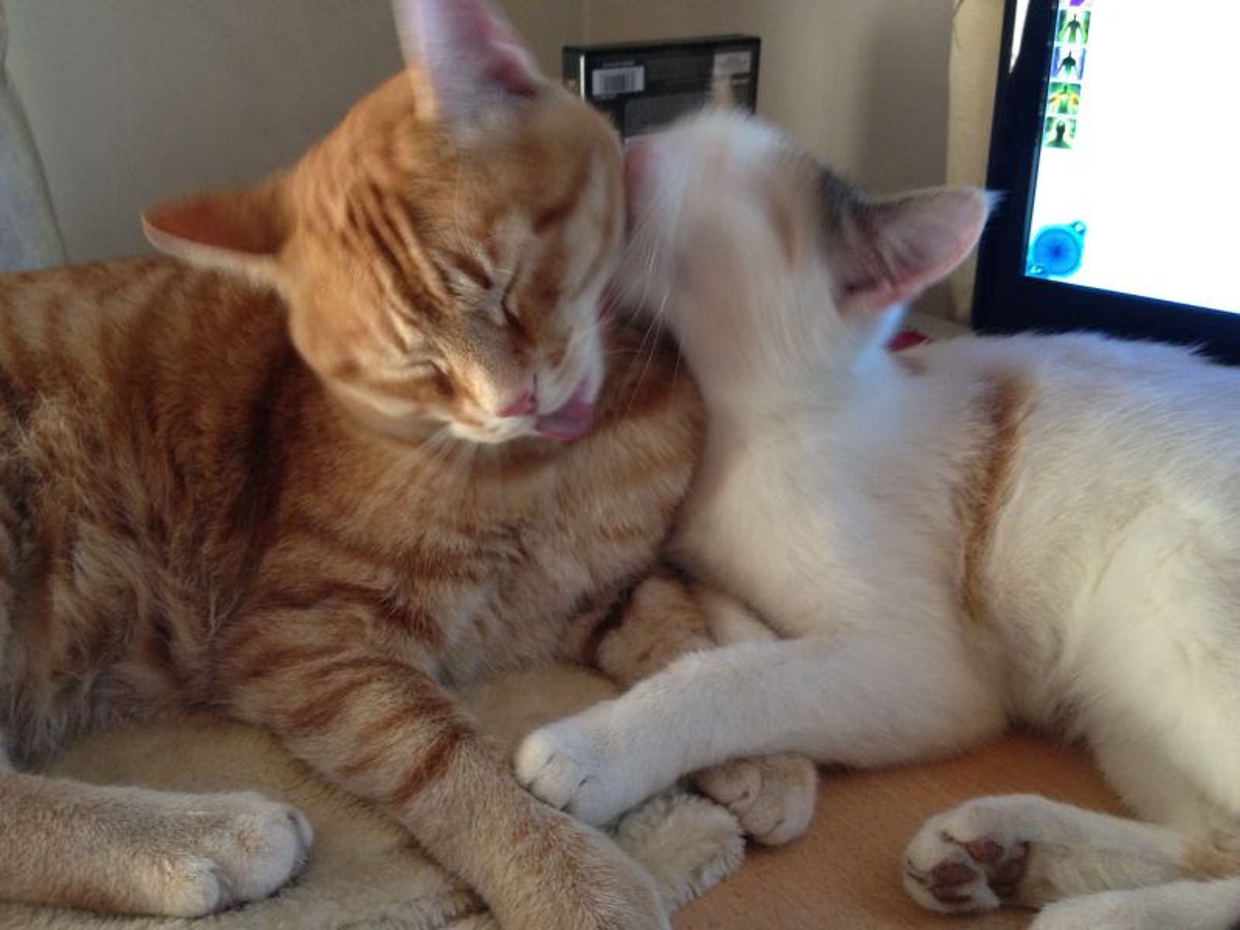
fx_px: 1254
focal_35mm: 35
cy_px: 465
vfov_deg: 40.7
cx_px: 620
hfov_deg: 52.6
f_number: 2.4
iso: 200
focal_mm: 4.28
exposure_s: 1/20
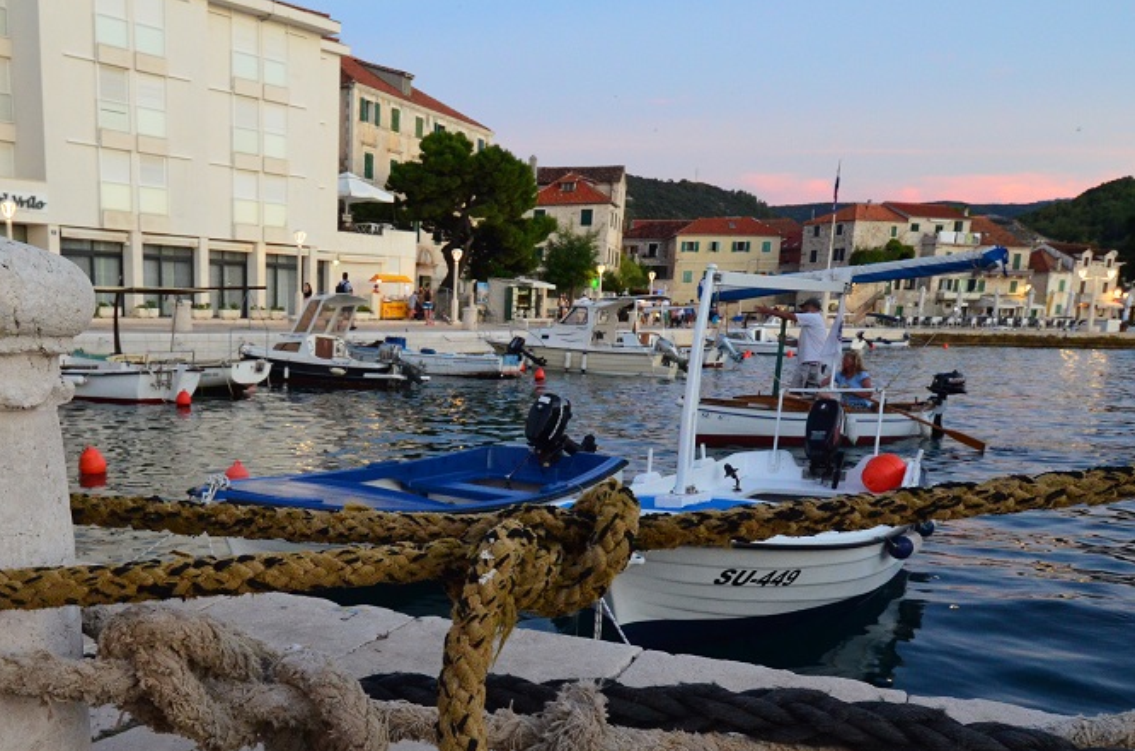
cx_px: 354
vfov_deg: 36.0
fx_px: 1133
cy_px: 549
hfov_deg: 51.9
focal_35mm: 36
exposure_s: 1/80
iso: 2000
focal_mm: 16
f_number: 5.6
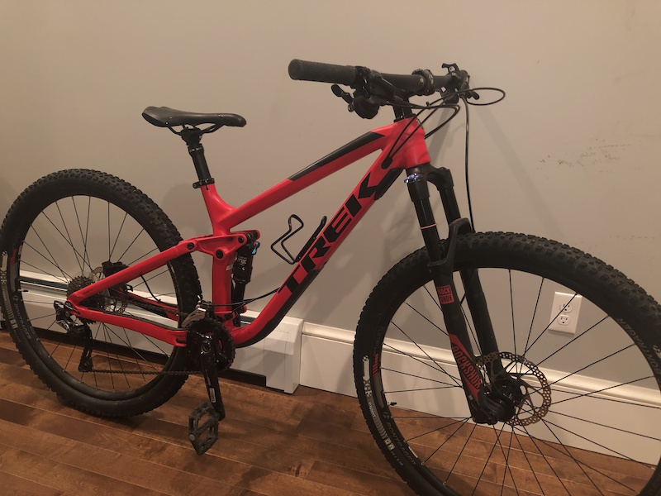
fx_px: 535
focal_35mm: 28
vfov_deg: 49.7
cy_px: 248
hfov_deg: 63.4
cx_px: 330
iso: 80
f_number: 1.8
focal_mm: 4
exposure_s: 1/4
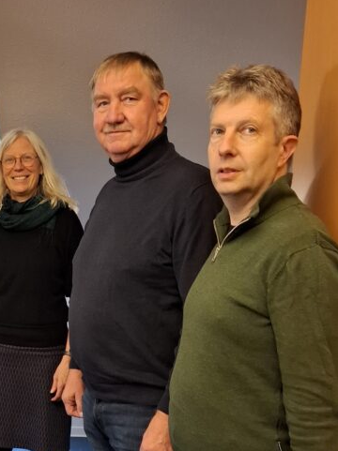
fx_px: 639
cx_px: -20
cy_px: 353
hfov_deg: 27.5
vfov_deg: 37.7
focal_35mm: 49
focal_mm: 5.54
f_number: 1.8
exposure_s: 1/50
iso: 320
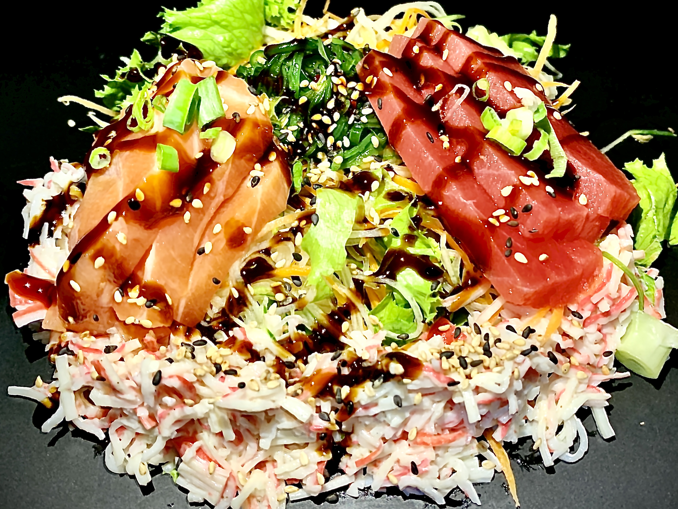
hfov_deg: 52.6
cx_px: 361
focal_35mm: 35
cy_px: 203
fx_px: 685
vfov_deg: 40.5
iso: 250
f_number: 1.8
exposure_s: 1/60
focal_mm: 4.25
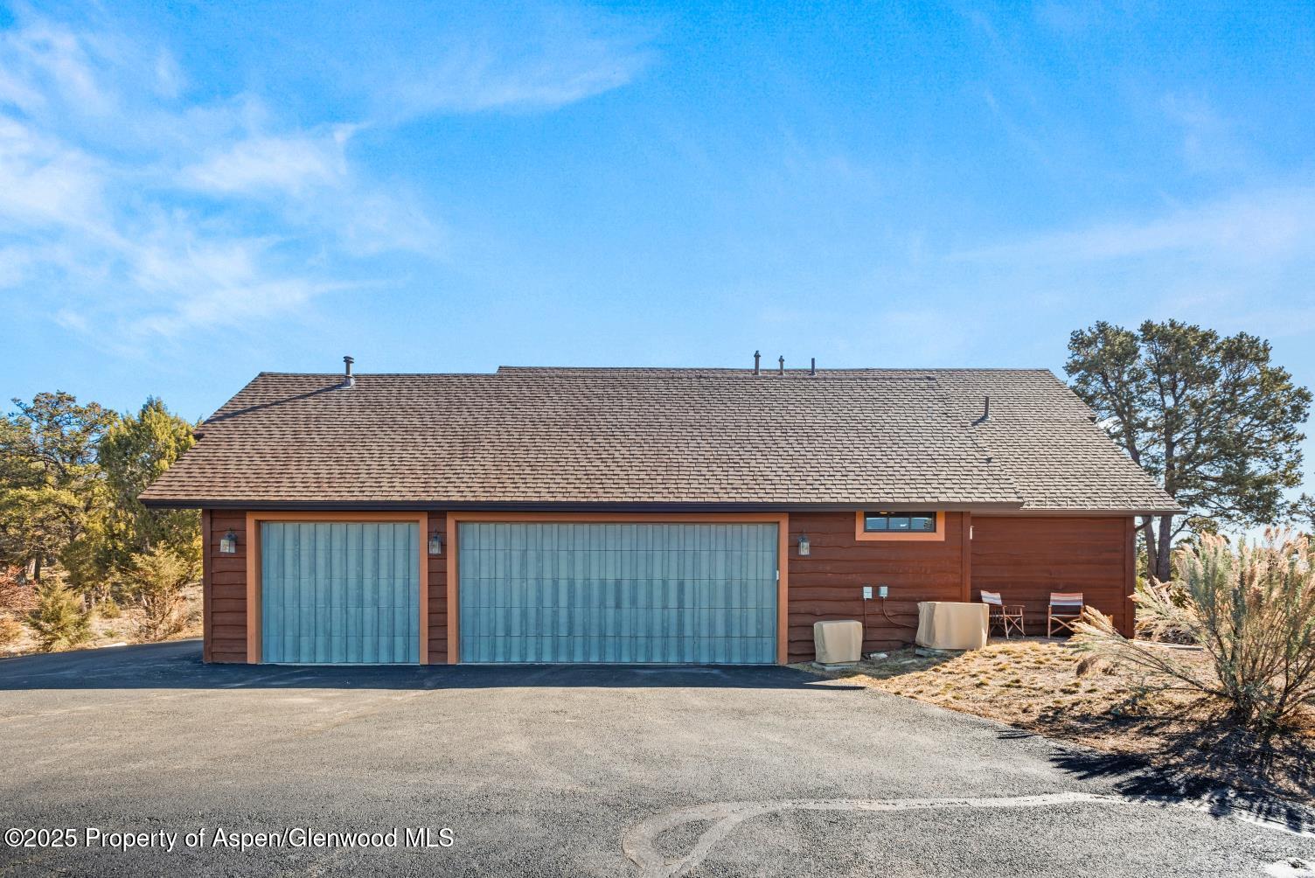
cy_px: 439
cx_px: 658
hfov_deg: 93.3
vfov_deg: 70.5
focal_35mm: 17
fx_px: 621
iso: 400
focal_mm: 17
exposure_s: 1/80
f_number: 11
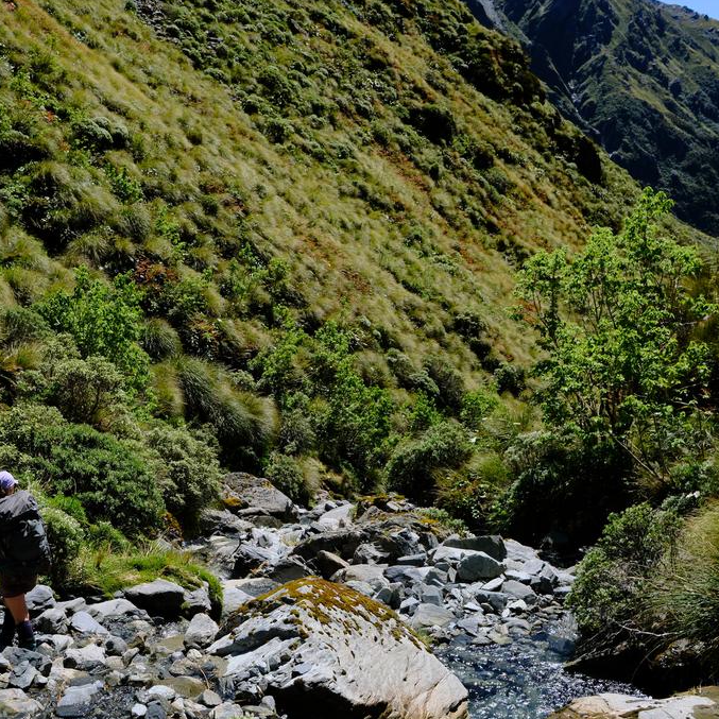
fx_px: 1057
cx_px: 269
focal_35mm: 45
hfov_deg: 37.3
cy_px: 361
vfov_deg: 37.6
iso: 640
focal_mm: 23
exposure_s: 1/1250
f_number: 8
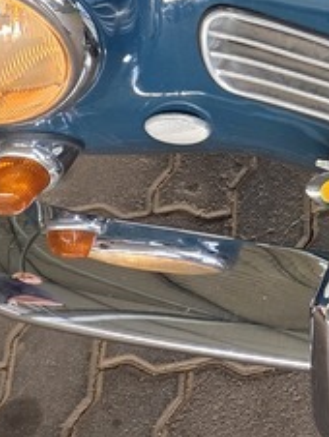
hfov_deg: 12.5
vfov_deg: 16.4
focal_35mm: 104
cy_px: -302
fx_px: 1315
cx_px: 656
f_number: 1.7
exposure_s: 1/180
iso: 160
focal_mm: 6.25
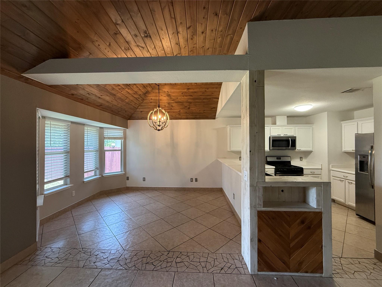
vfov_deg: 85.7
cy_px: 144
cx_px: 191
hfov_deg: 102.1
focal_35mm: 14
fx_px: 154
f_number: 2.2
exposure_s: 1/120
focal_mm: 2.22
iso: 400
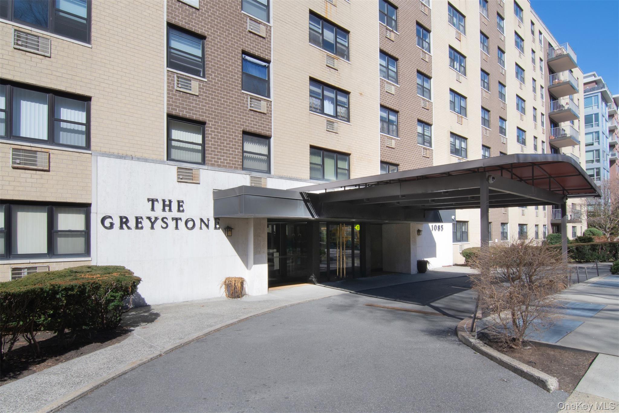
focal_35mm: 20
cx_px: 310
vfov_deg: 63.2
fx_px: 335
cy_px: 206
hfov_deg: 85.4
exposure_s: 1/125
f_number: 16
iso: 400
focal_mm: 13
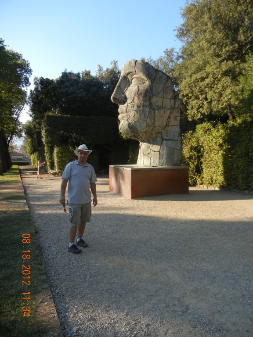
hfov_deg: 46.8
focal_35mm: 30
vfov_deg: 60.0
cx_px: 126
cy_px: 168
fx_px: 292
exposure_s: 1/540
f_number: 3.5
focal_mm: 5.4
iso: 160
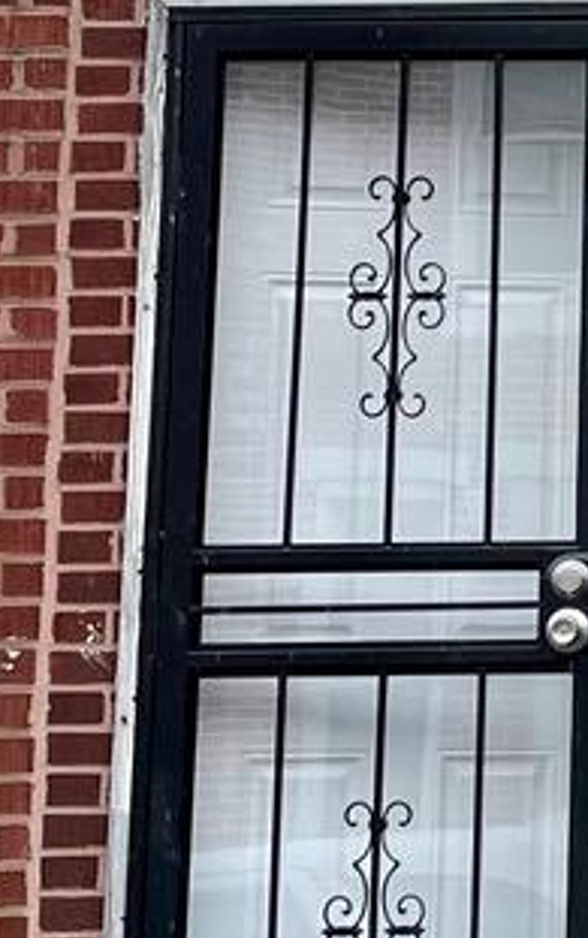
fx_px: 3479
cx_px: 1113
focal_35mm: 136
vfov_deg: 15.2
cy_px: 145
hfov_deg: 9.2
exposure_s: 1/121
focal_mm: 4.2
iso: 80
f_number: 1.6
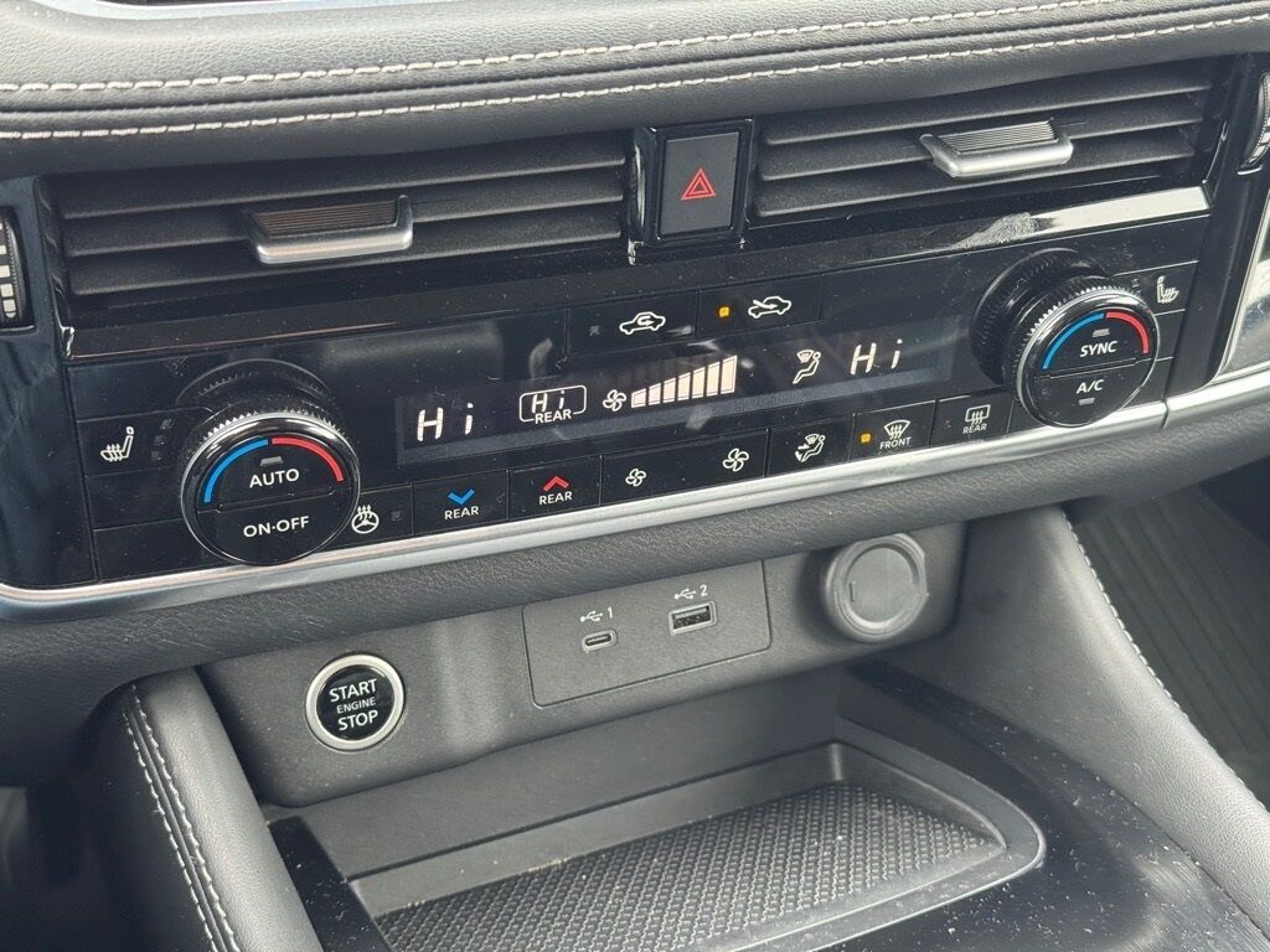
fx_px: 1761
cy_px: 476
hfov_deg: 39.7
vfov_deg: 30.3
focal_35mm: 48
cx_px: 635
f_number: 1.78
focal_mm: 6.76
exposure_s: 1/60
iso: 200
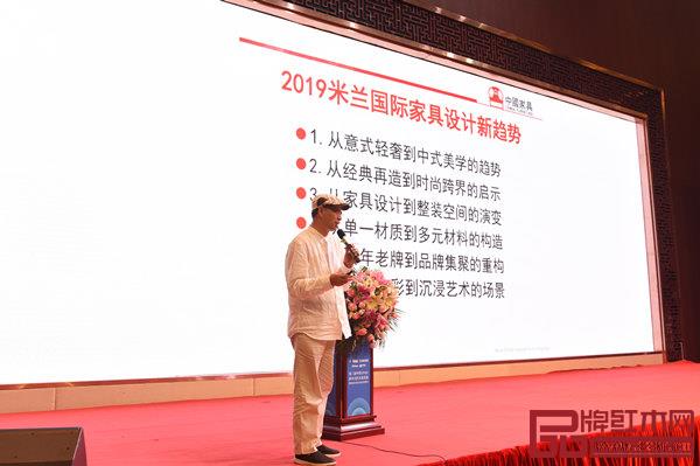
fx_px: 680
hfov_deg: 54.5
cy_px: 233
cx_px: 350
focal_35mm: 35
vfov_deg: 37.8
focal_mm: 35
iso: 1600
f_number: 6.3
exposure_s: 1/100
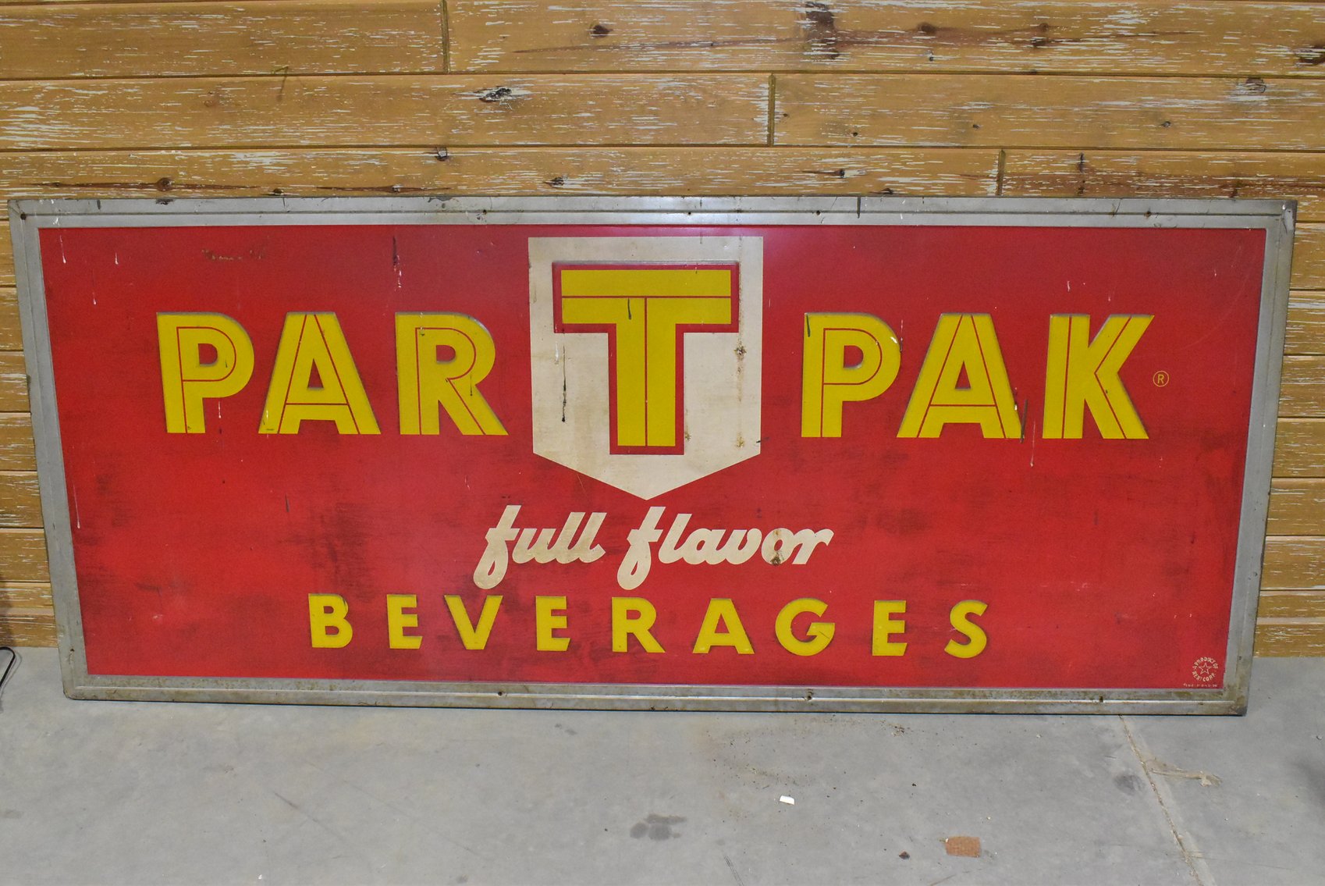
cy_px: 443
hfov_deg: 53.1
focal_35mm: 36
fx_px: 1326
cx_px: 662
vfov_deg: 36.9
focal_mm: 24
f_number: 9
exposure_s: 1/200
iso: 6400
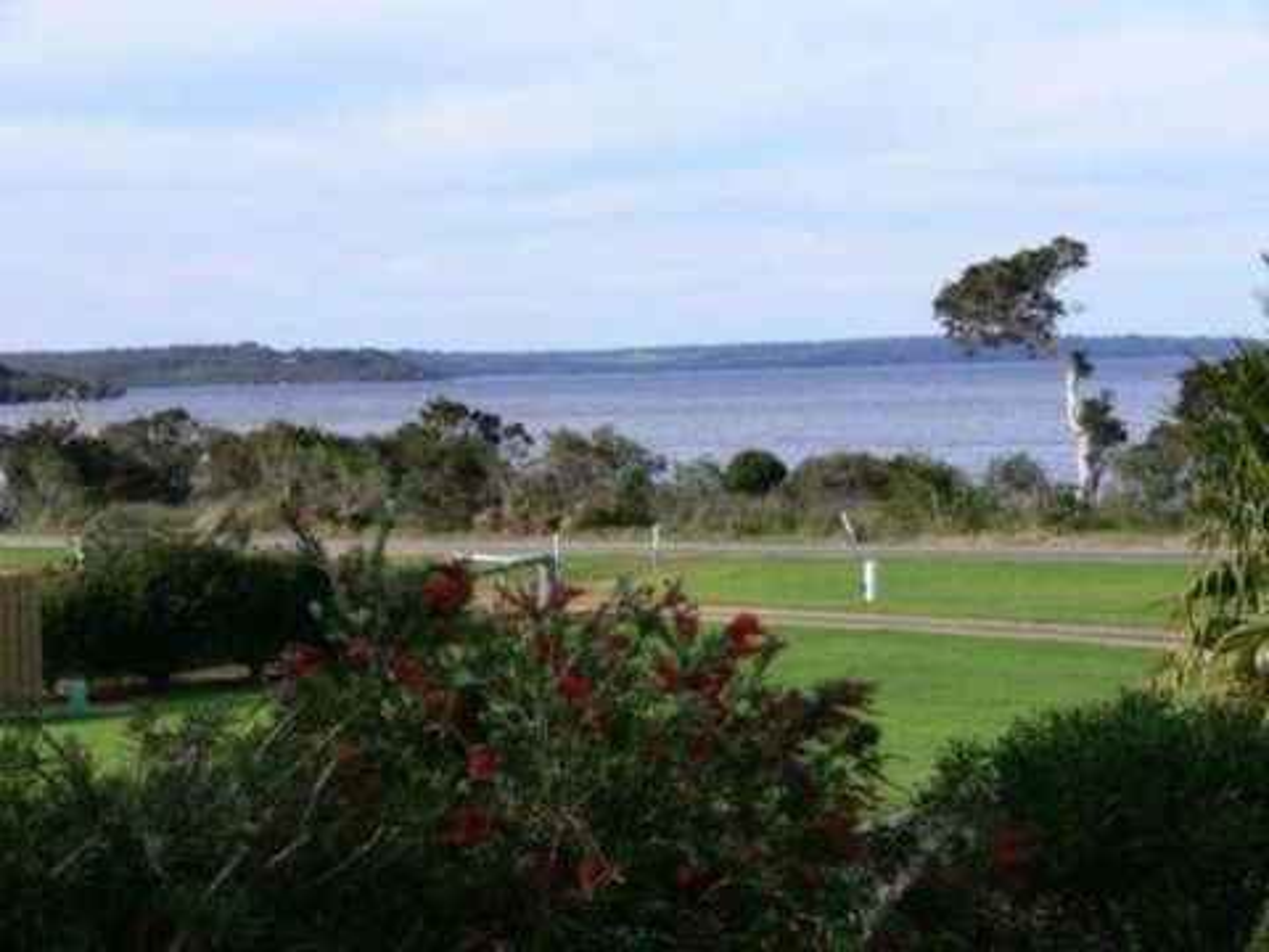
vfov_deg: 14.5
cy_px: 476
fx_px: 3739
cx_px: 634
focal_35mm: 102
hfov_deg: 19.3
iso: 100
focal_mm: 21.6
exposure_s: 1/320
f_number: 5.6
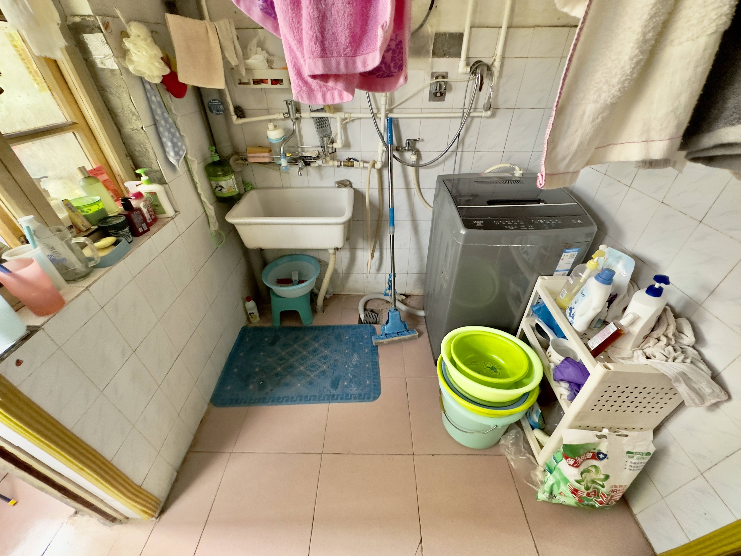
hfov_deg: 102.1
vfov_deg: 85.7
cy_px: 278
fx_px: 300
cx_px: 370
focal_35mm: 14
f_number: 2.2
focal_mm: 2.22
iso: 1000
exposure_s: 1/60
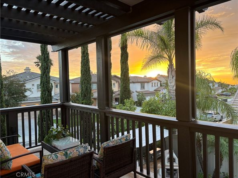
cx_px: 119
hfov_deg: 67.3
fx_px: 179
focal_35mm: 26
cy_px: 89
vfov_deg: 53.0
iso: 80
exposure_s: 1/121
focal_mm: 5.96
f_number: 1.6
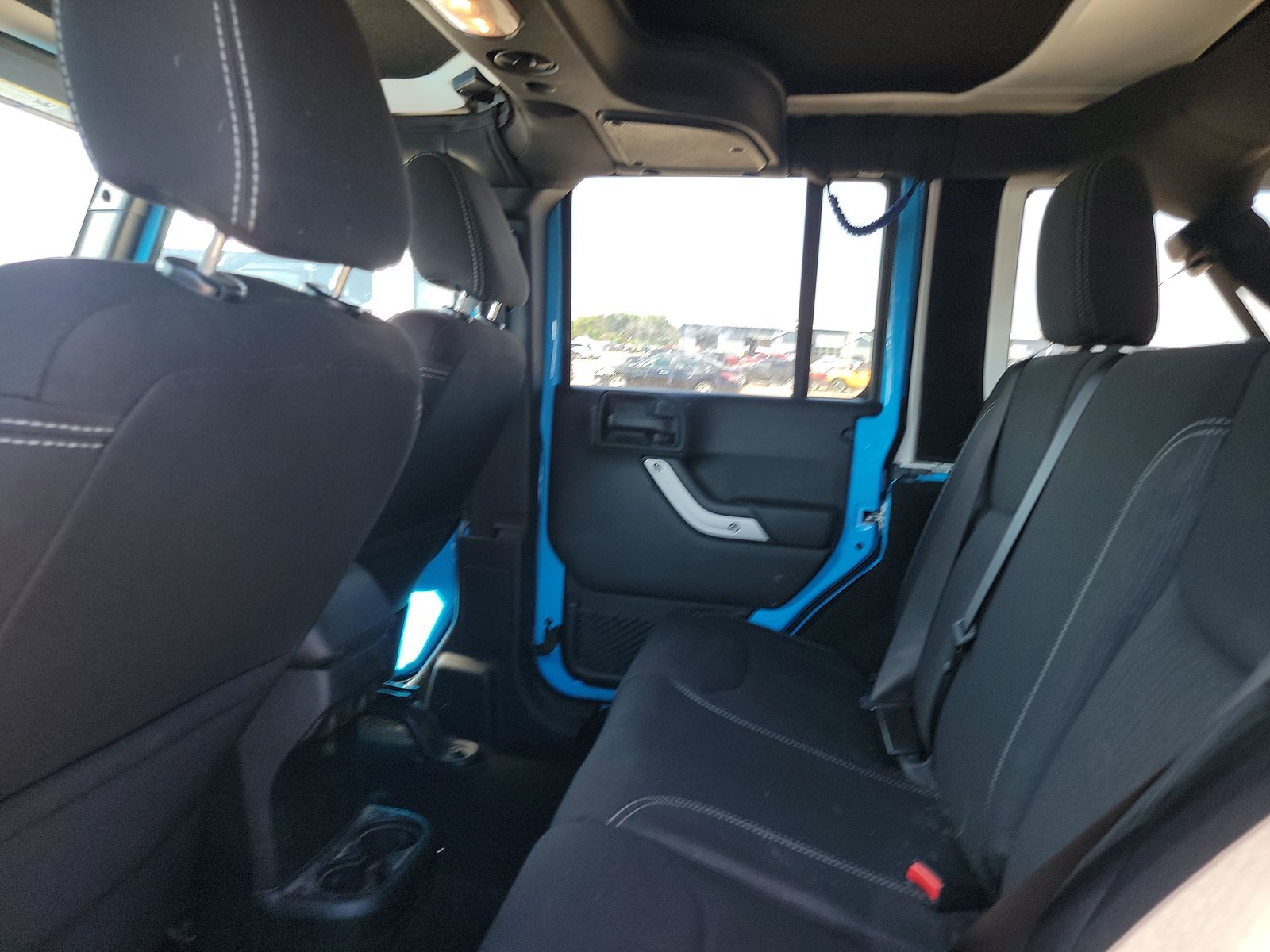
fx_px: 881
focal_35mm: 24
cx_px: 635
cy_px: 476
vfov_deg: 56.8
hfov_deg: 71.6
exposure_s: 1/59
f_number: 1.8
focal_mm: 6.7
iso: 110
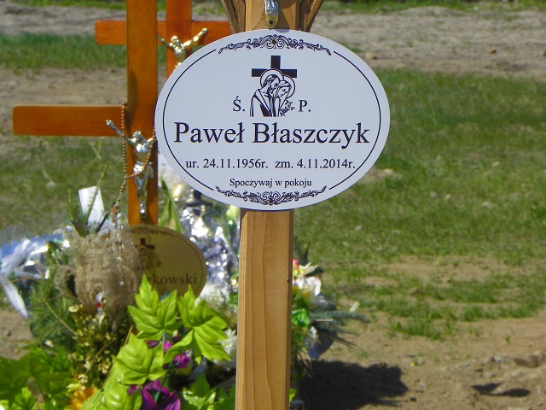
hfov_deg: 10.0
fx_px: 3107
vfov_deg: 7.5
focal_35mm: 197
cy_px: 205
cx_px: 273
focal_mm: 35.1
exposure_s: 1/250
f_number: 6.3
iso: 64
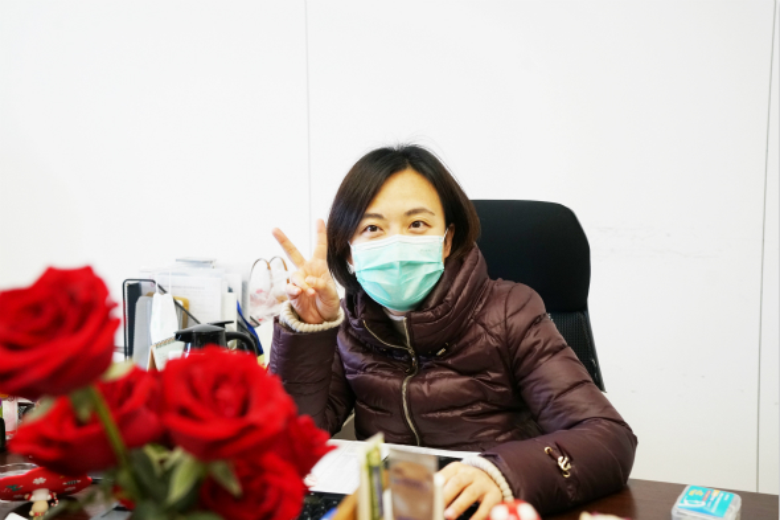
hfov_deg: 54.4
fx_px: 758
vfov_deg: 37.8
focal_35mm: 35
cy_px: 260
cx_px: 390
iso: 1600
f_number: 4
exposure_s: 1/160
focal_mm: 35
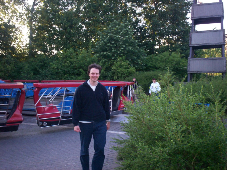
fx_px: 236
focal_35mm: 36
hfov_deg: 51.4
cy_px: 85
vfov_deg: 39.7
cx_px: 114
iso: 140
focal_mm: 6
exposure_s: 1/60
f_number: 4.5
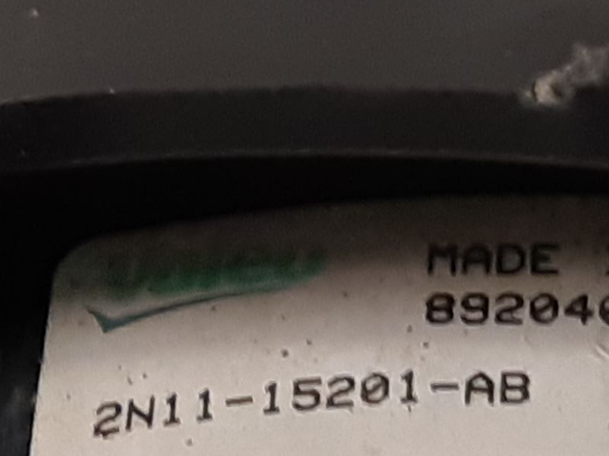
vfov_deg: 21.6
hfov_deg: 29.3
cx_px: 232
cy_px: 431
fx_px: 1161
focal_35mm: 66
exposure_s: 1/50
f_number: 1.7
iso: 200
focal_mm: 3.93
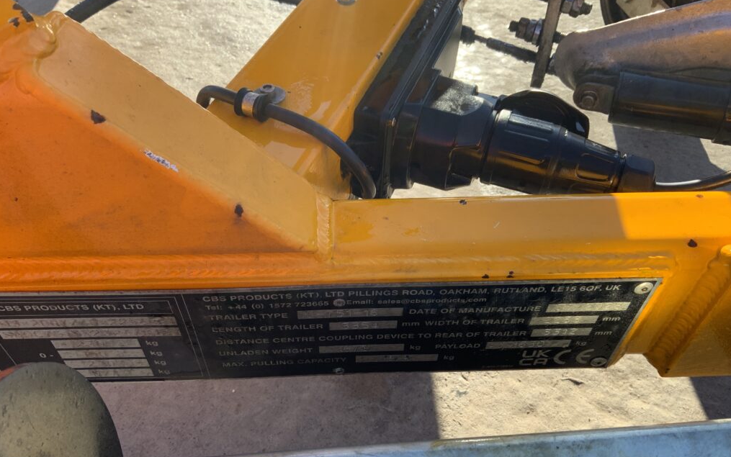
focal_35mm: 31
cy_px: 266
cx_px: 366
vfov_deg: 40.5
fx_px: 618
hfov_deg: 61.2
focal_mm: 3
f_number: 1.8
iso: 16
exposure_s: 1/310
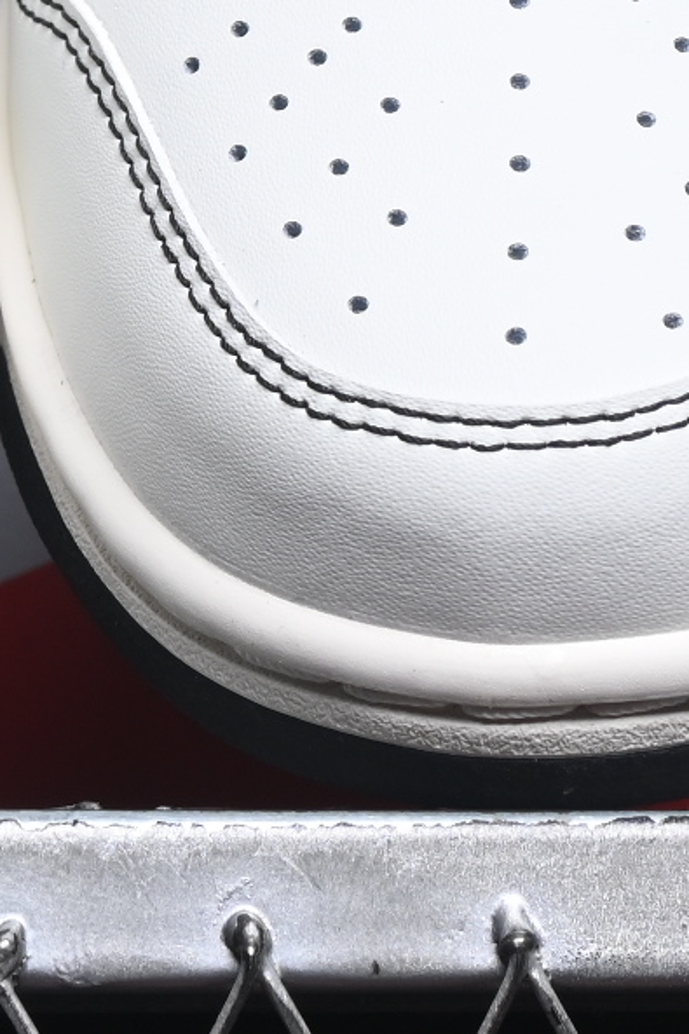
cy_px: -209
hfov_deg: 3.9
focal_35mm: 352
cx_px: -44
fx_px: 10110
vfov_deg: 5.8
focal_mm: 50
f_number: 7.1
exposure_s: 1/60
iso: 160
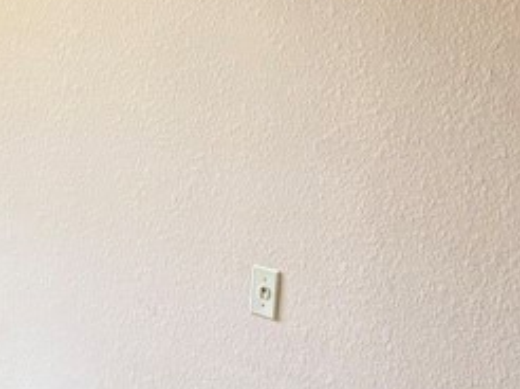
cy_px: 36
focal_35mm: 100
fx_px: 1501
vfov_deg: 14.6
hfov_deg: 19.0
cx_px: -17
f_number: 1.78
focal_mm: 6.76
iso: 320
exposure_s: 1/60
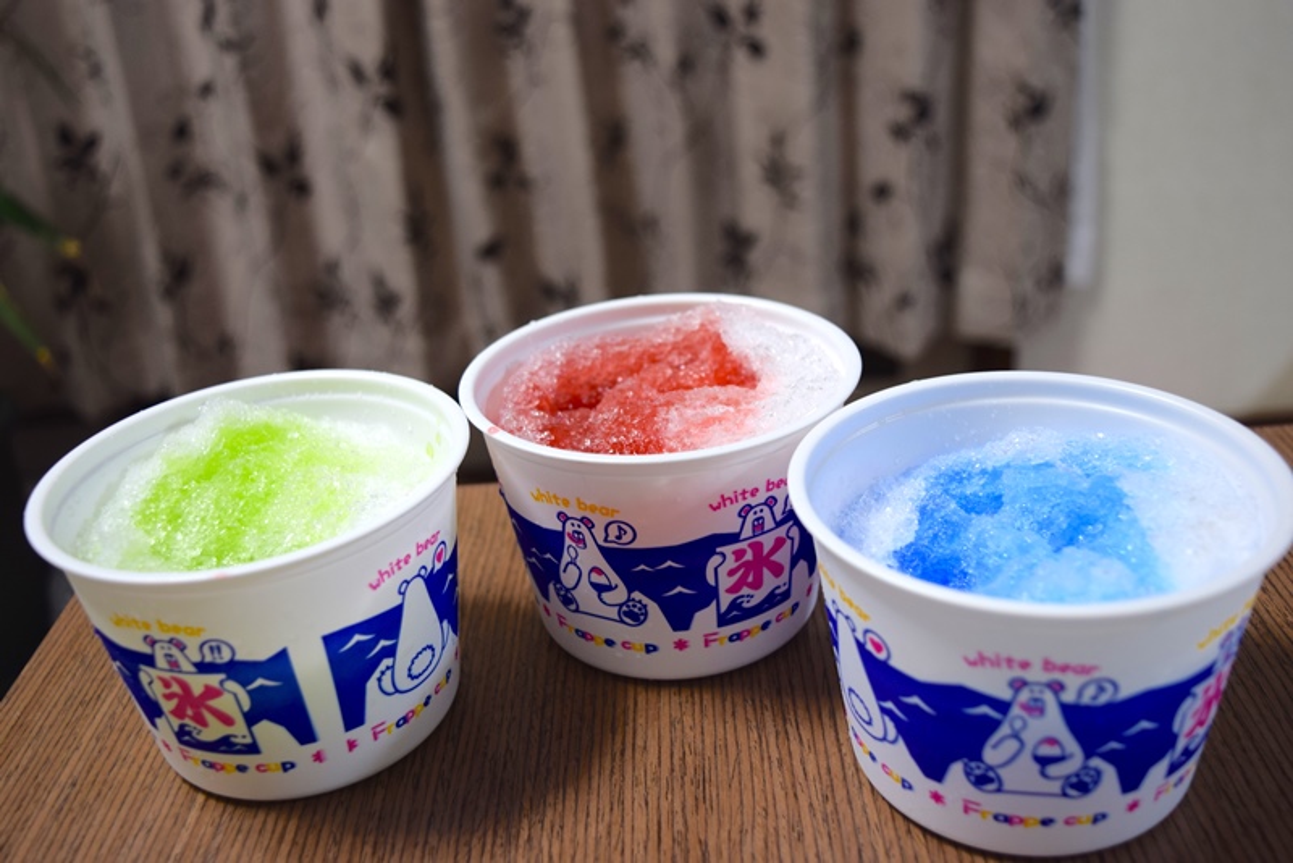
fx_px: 1293
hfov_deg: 53.1
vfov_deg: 36.9
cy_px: 432
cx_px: 646
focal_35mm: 36
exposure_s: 1/40
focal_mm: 24
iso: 400
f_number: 4.5
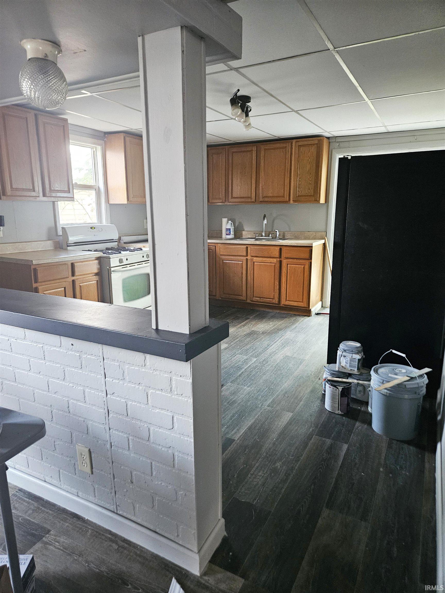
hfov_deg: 58.9
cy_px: 296
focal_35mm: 23
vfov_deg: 73.9
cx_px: 222
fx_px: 394
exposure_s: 1/24
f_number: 1.8
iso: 500
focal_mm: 5.4
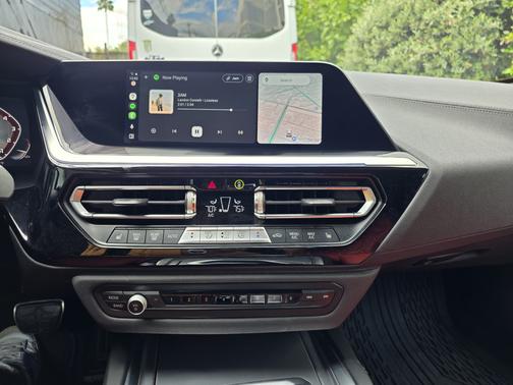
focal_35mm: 23
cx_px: 256
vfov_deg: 58.9
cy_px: 192
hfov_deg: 73.9
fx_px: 341
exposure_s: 1/180
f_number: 1.7
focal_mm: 6.25
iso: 100
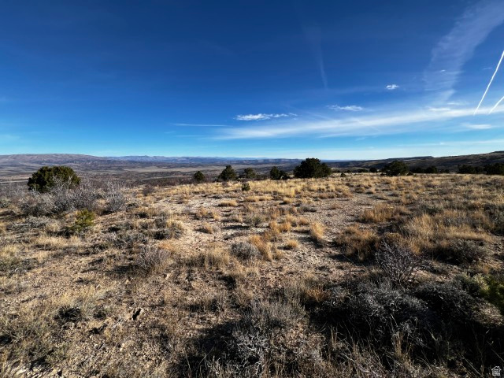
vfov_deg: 89.9
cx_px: 252
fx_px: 189
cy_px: 189
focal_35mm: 13
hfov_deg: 106.2
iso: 32
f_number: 1.8
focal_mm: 1.57
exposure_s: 1/1647
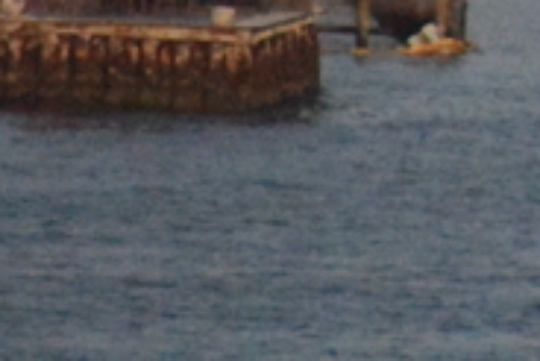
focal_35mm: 2085
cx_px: 1327
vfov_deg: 0.7
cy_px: -514
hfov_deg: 1.0
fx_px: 31299
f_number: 5.6
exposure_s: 1/640
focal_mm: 300
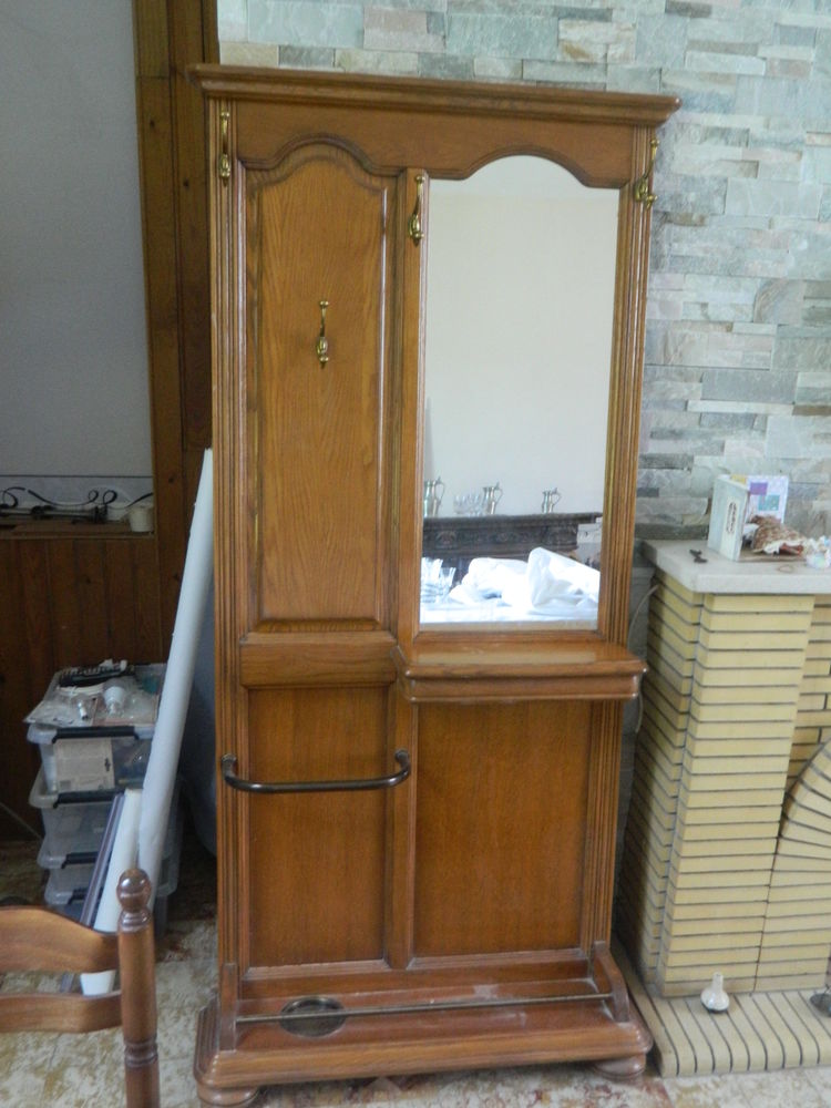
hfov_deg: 45.4
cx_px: 416
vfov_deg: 58.4
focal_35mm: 31
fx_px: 992
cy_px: 554
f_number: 3.2
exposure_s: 1/30
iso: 400
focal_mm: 5.6
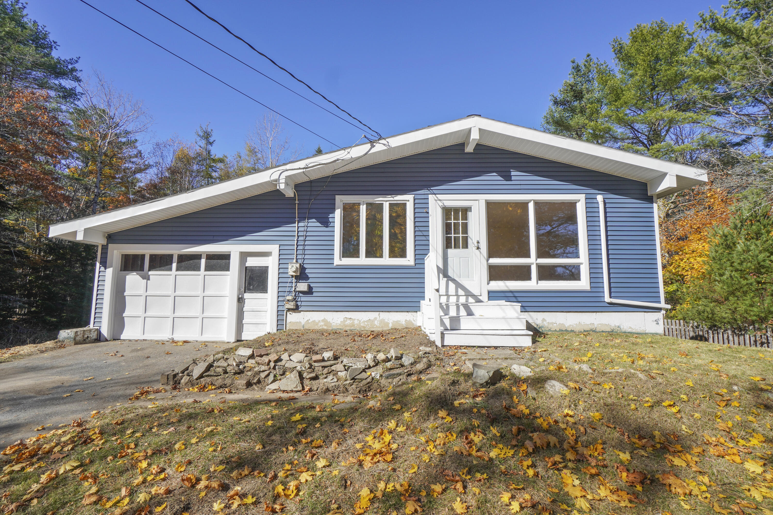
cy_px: 258
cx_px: 386
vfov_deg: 72.1
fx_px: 354
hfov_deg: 95.0
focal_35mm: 16
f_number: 9
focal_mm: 11
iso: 100
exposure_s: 1/160
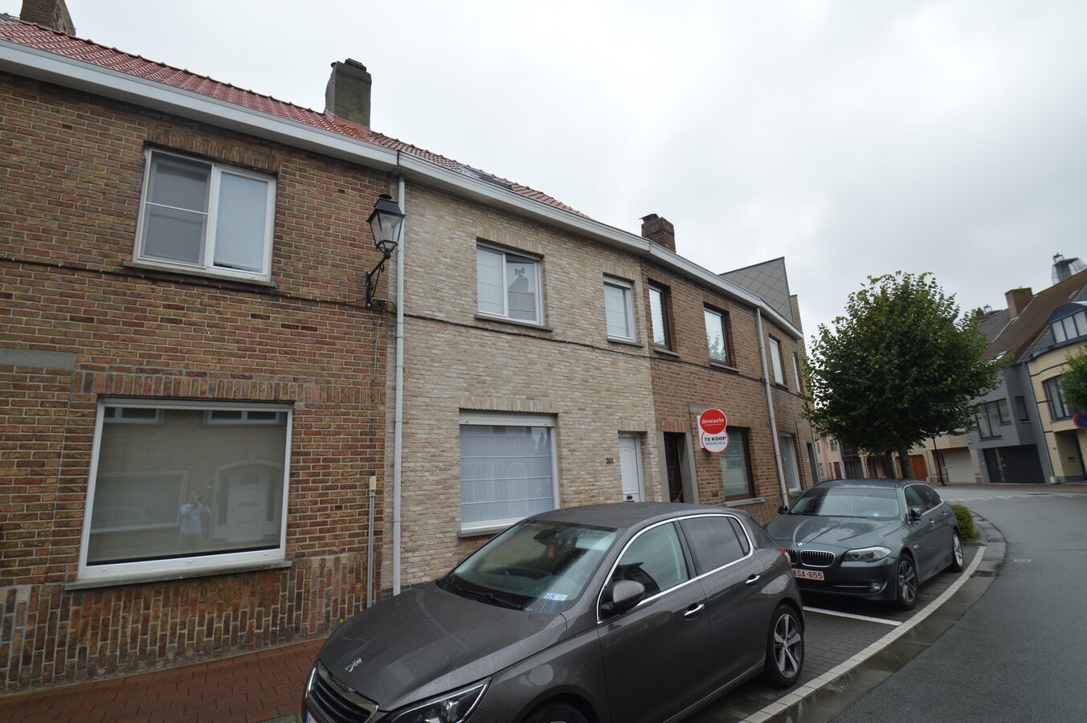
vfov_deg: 72.0
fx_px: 498
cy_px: 362
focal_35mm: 16
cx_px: 544
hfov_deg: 95.0
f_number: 5.6
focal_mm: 11
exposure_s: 1/125
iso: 100
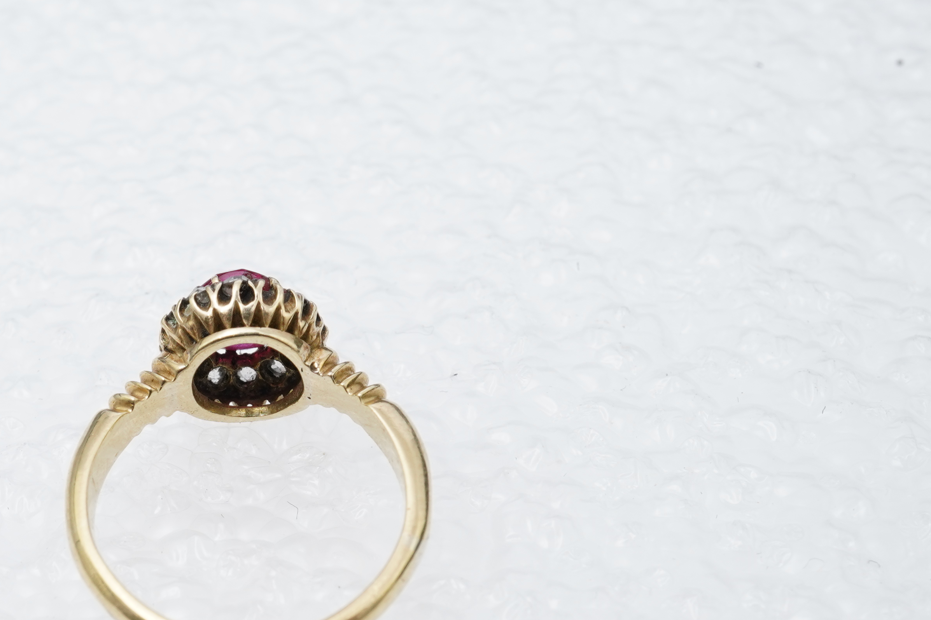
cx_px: 224
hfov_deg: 27.0
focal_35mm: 74
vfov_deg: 18.3
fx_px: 1914
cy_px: 465
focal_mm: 30
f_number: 22
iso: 640
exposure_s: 1/100
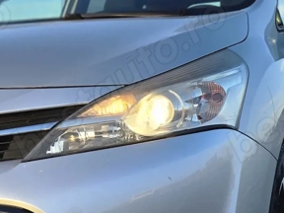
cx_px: 33
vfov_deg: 18.4
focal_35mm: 80
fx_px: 656
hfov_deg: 23.8
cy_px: 102
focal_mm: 6.3
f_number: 1.7
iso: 12
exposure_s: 1/100
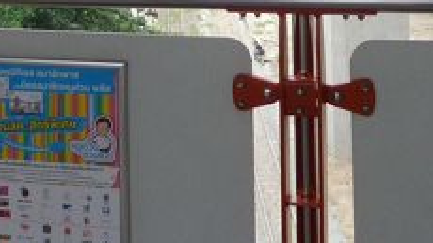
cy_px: -212
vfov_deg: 13.8
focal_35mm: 77
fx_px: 883
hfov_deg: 27.5
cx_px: 213
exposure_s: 1/60
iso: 80
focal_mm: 4.1
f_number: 3.3
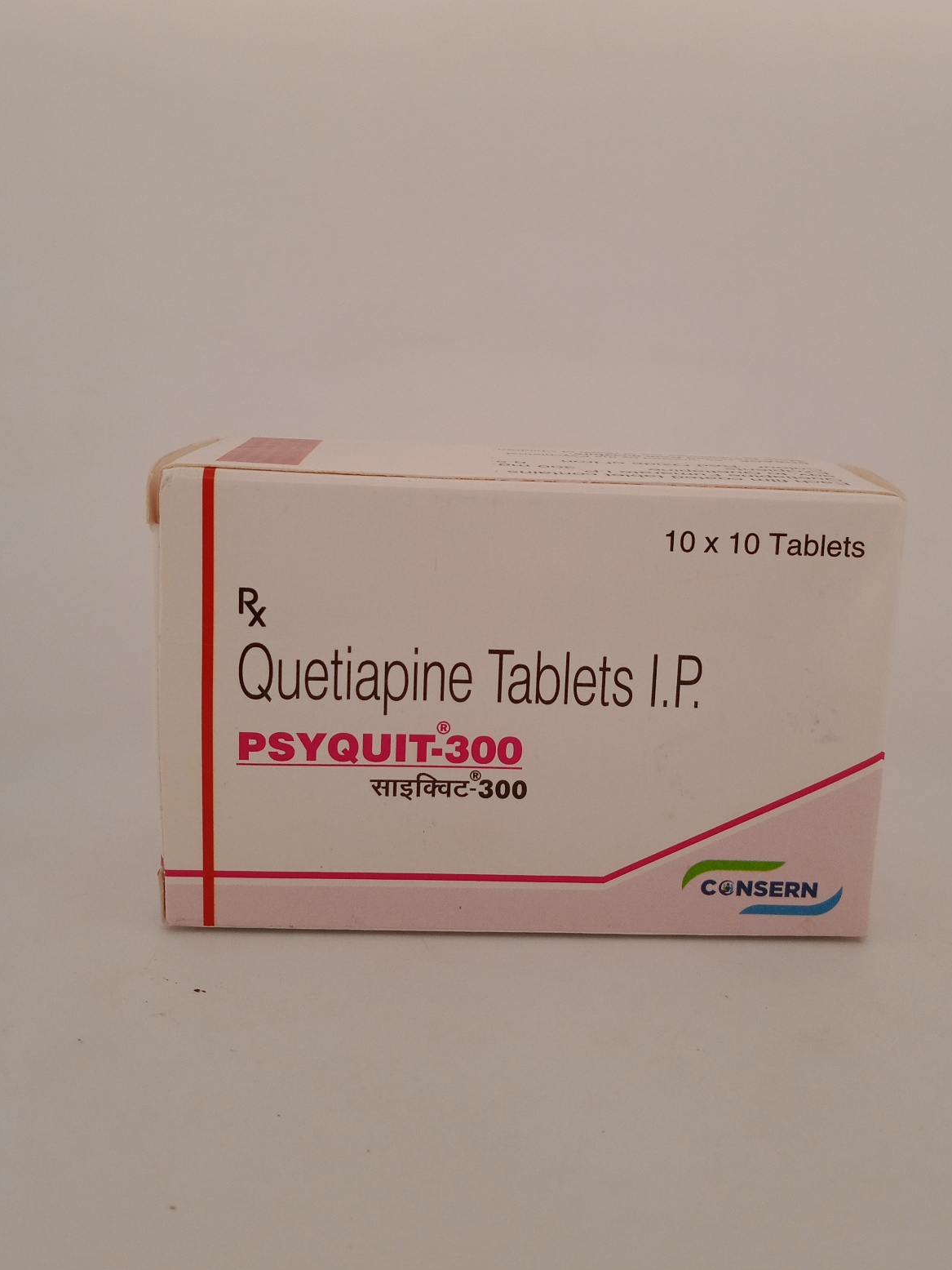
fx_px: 1320
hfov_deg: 39.6
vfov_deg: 51.3
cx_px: 545
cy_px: 567
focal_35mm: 36
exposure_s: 1/316
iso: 100
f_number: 2.2
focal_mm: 3.43
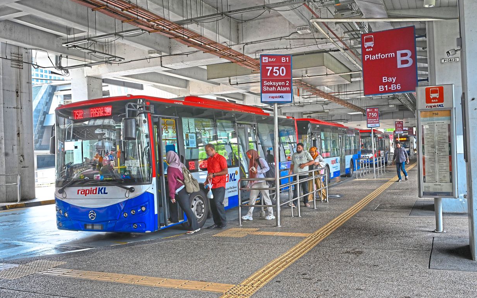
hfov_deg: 58.1
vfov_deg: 38.3
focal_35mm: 33
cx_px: 239
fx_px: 429
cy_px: 145
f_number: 7.1
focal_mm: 32
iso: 500
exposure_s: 1/60
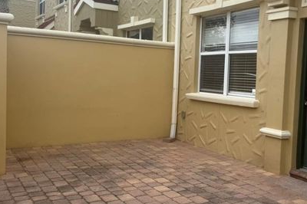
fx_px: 375
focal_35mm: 44
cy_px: 92
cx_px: 212
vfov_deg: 30.4
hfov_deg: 43.7
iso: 80
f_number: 1.78
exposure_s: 1/1689
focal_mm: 6.76
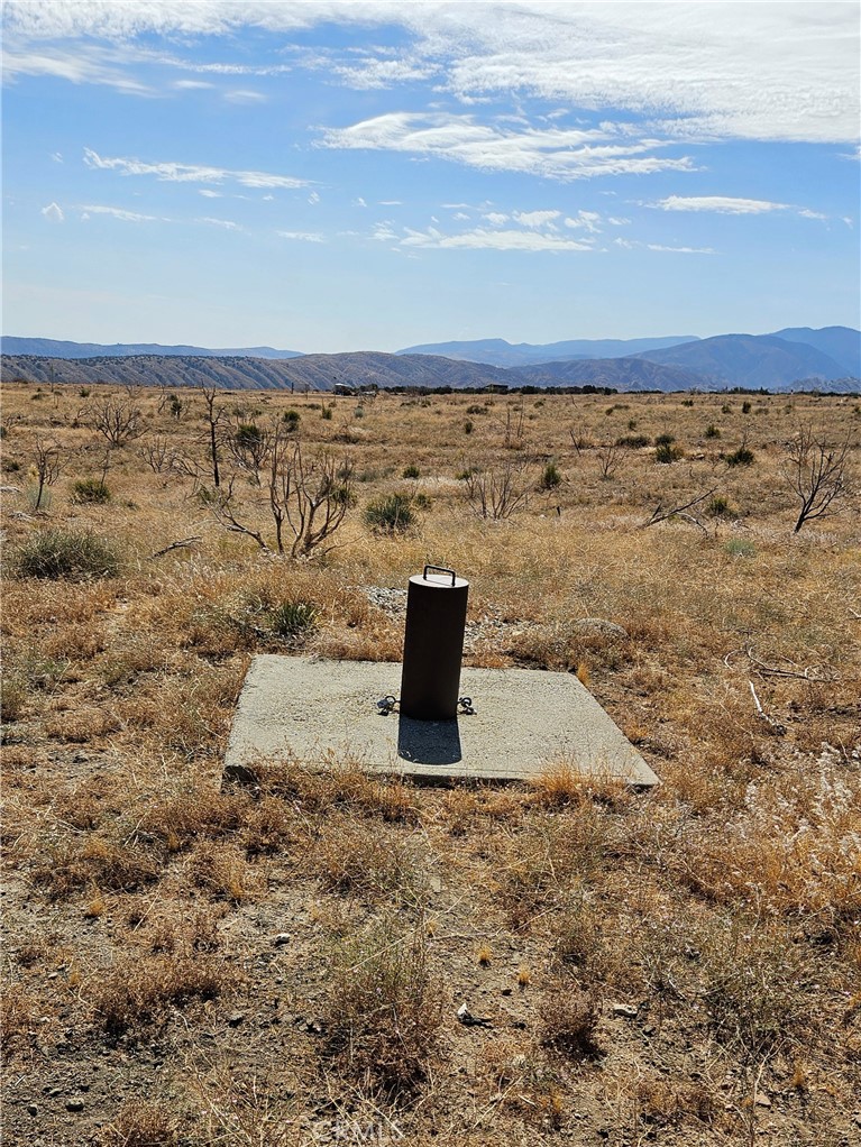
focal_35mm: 23
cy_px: 574
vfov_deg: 73.9
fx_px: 762
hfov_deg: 58.9
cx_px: 430
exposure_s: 1/5000
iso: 25
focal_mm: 5.4
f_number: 1.8
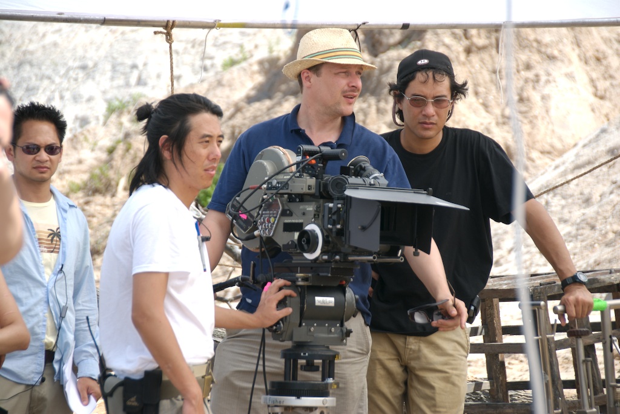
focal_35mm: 195
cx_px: 310
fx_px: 3362
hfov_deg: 10.5
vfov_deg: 7.1
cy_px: 207
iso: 100
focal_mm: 130
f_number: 5.6
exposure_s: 1/250
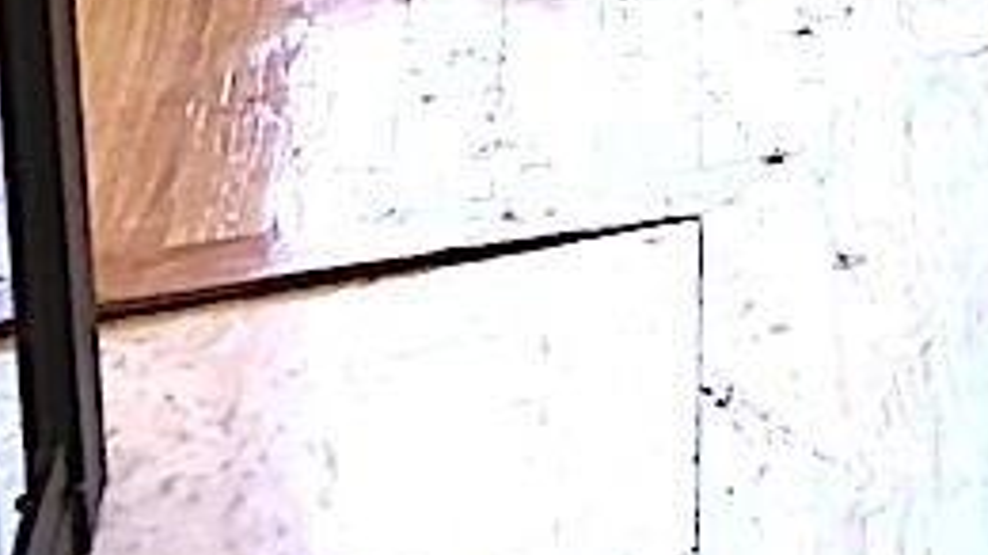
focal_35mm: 211
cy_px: -1874
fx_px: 5525
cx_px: 2451
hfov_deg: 9.1
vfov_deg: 5.0
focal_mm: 3.99
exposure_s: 1/120
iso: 40
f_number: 1.8
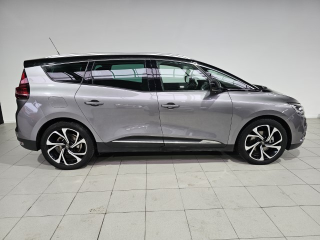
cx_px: 160
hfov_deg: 73.9
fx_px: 213
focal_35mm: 23
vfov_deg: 58.9
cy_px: 120
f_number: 1.7
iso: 80
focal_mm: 6.3
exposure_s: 1/100
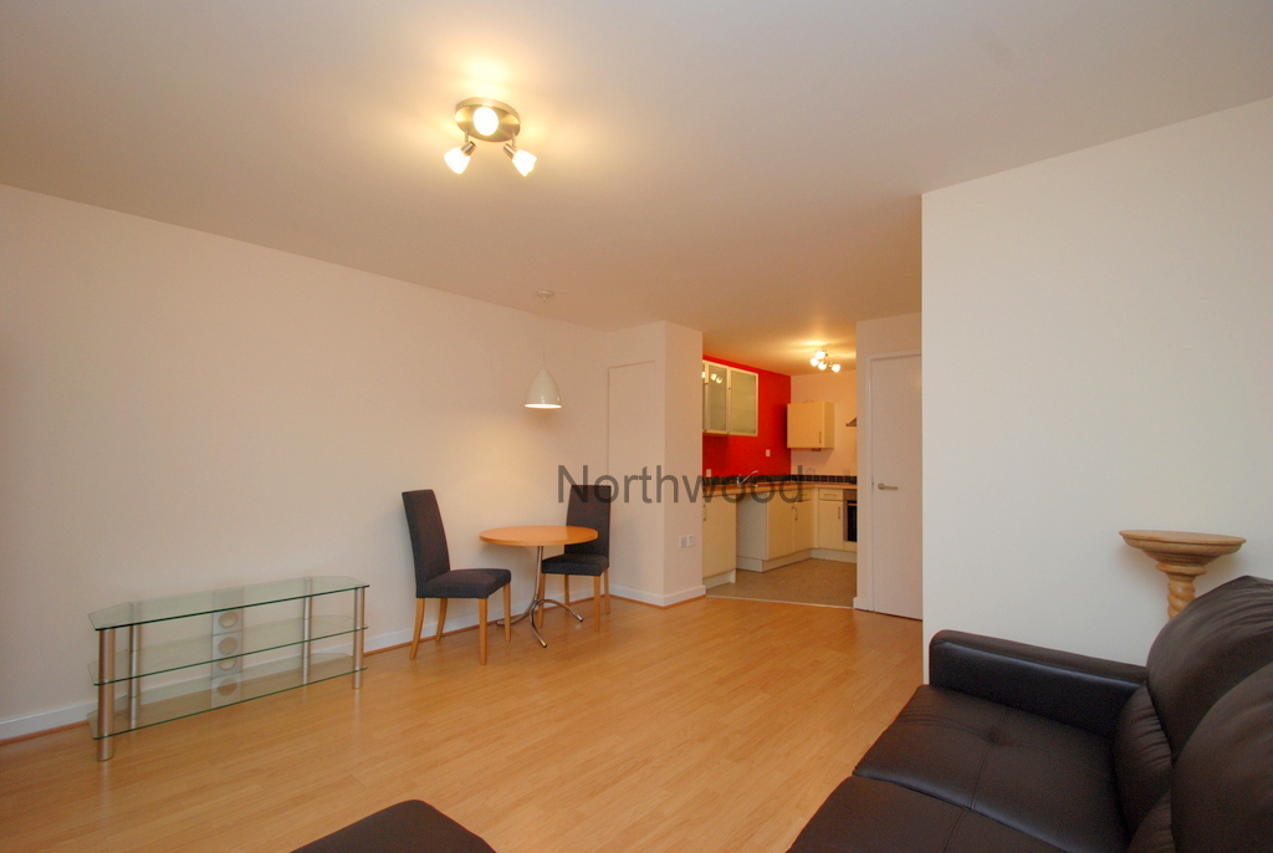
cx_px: 636
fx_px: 531
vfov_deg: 77.5
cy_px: 426
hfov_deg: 100.3
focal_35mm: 15
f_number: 6.3
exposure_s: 1/60
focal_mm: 10
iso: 400
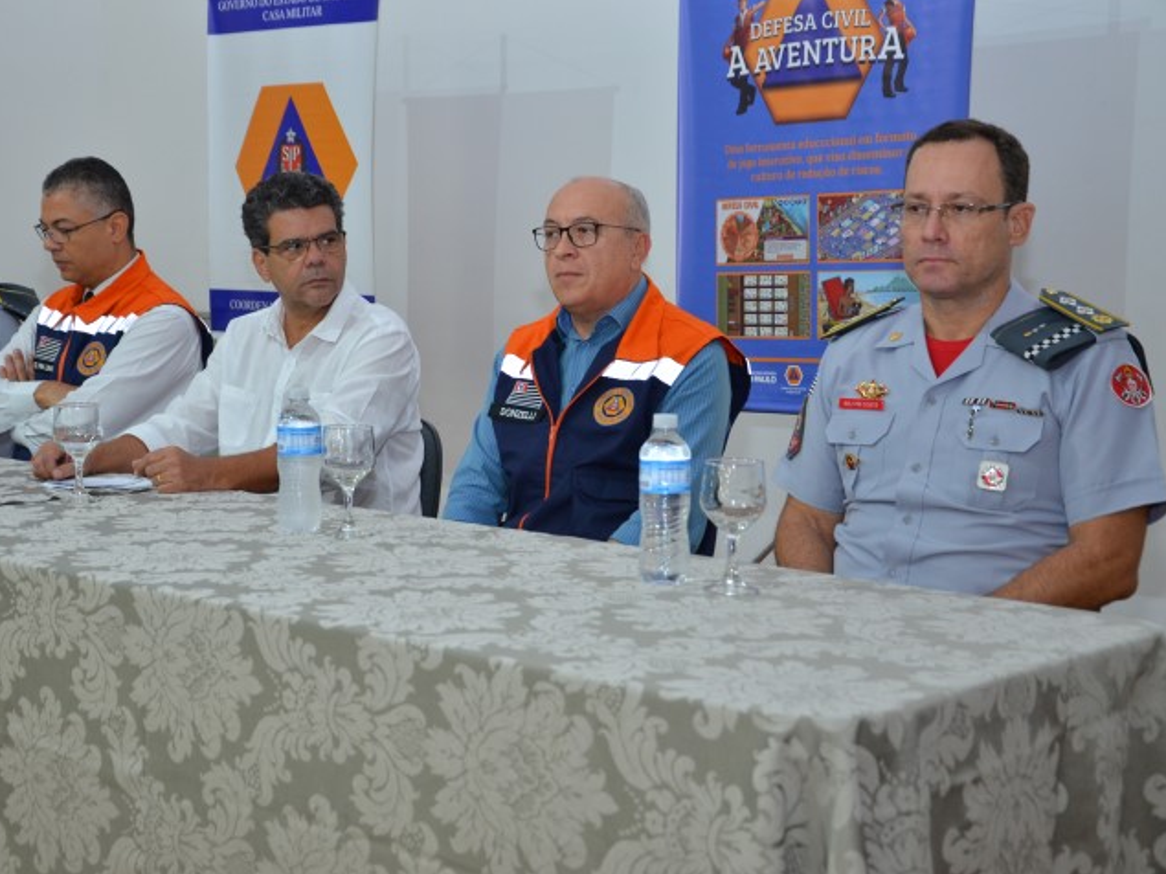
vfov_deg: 25.4
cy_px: 439
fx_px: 1938
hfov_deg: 33.4
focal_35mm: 58
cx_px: 513
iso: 800
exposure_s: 1/60
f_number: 4.5
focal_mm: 35
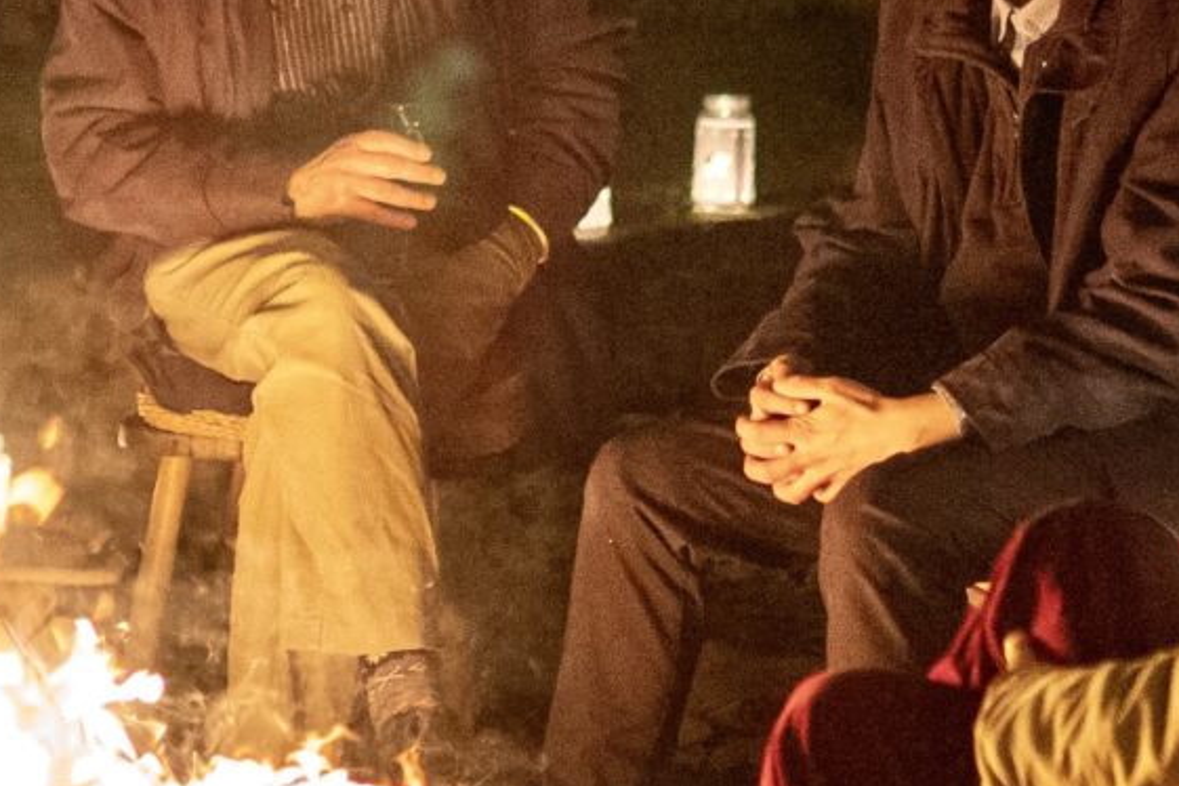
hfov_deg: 11.5
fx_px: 5829
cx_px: 139
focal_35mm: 178
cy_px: 437
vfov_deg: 7.7
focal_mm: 35
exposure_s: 1/160
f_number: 1.4
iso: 6400
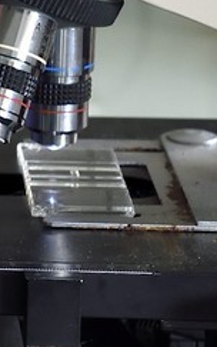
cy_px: 83
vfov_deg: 8.2
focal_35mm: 255
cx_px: -493
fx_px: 2411
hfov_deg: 4.9
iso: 1600
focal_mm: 38
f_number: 5.6
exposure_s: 1/80
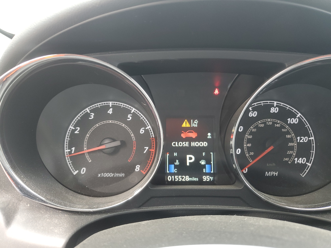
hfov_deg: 67.3
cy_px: 124
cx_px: 166
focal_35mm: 26
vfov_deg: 53.1
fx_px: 249
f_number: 1.5
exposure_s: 1/60.2
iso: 68
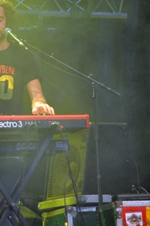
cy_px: 107
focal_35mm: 253
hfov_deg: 5.4
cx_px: -1
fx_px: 1580
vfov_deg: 8.1
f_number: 5.6
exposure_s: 1/80
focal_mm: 105
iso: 2500
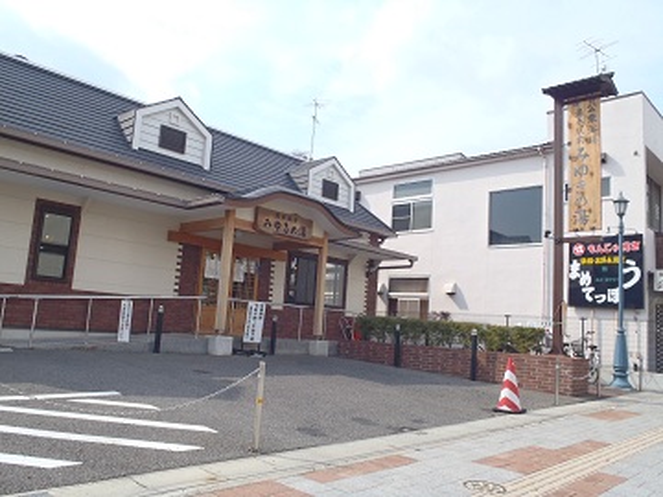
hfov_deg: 63.4
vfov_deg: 49.7
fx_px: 536
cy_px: 248
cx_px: 332
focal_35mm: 28
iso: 100
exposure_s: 1/60
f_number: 10
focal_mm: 5
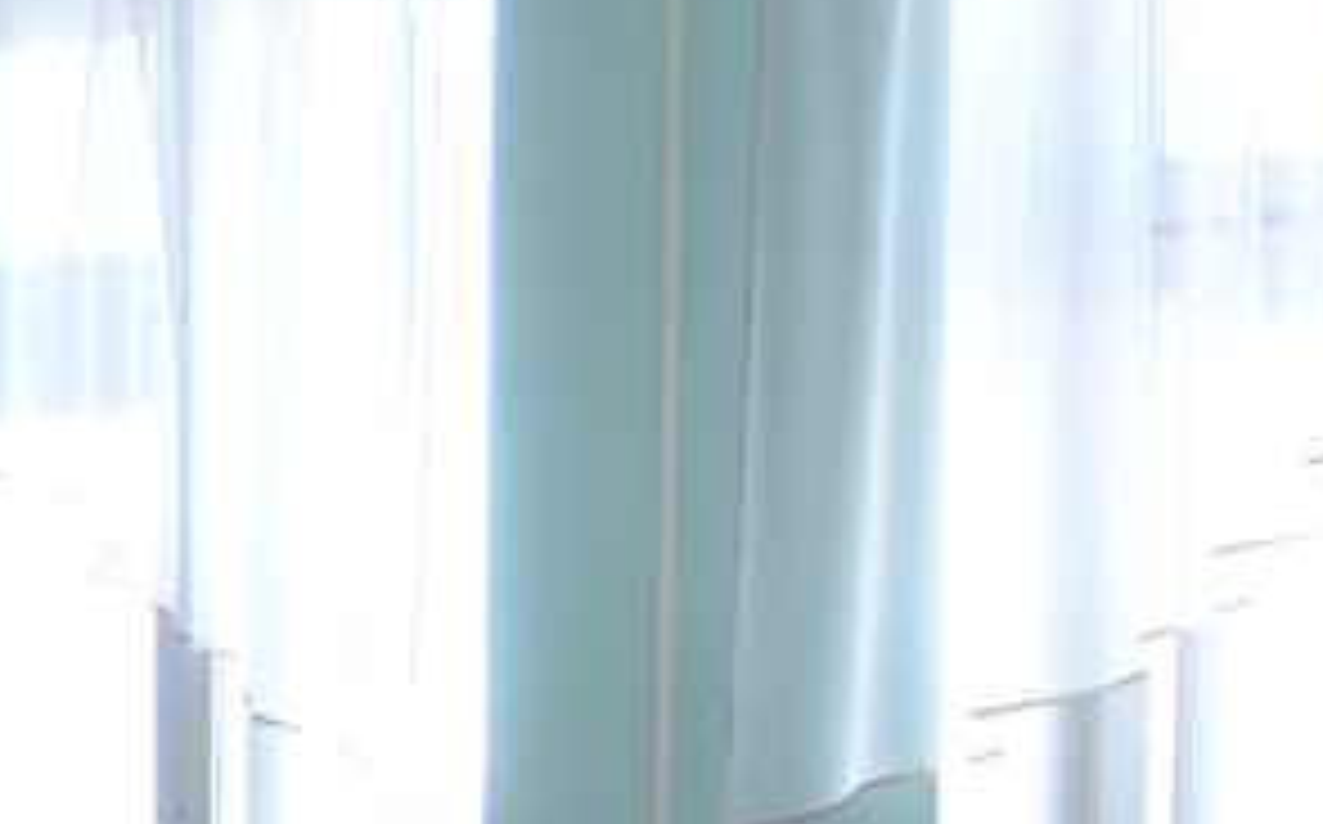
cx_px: -1210
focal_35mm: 150
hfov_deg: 12.5
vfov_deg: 8.6
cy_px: 1033
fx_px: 5402
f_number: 4
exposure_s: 1/125
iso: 250
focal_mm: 18
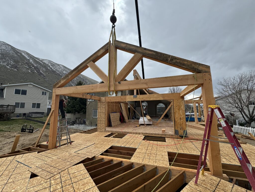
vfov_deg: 85.7
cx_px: 128
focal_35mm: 14
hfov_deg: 102.1
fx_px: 103
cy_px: 96
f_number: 2.2
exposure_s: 1/932
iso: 50
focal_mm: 2.22
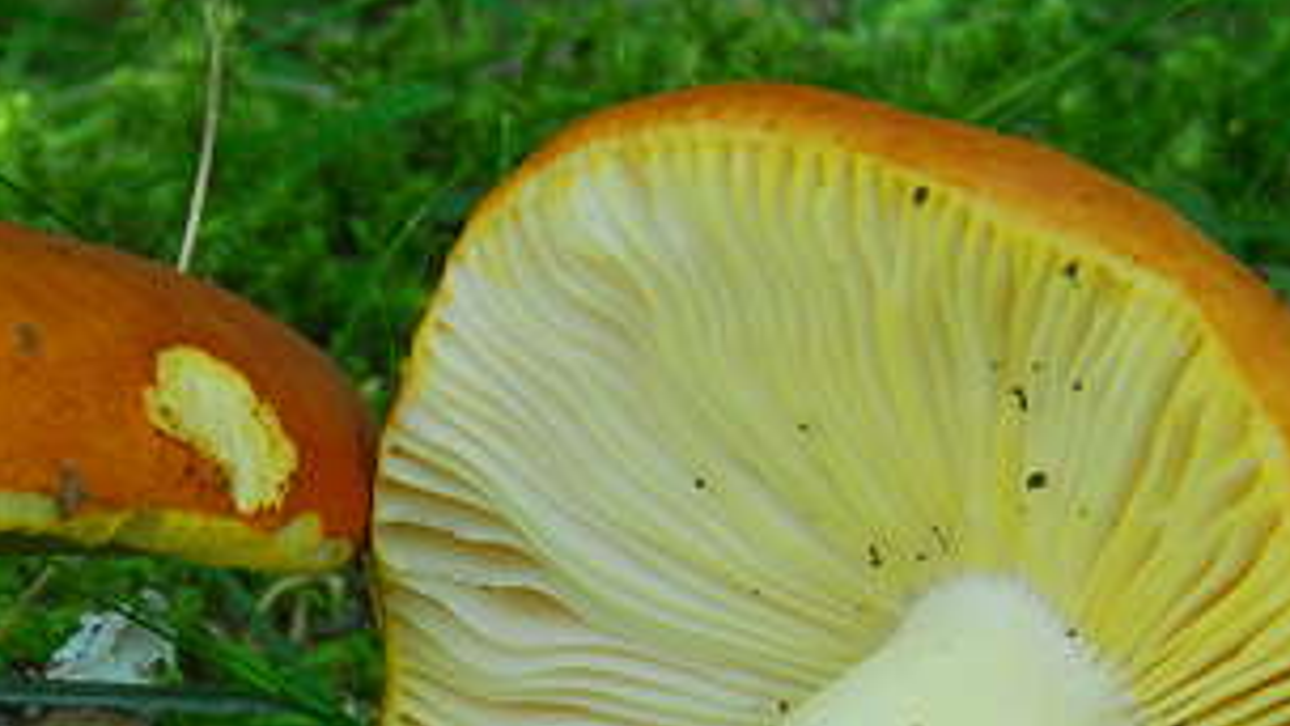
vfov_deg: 3.1
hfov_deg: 5.5
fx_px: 13374
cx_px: 267
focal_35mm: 391
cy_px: 667
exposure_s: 1/5
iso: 200
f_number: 32
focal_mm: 90
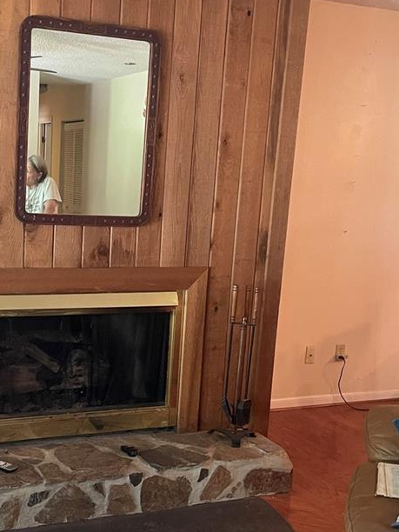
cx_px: 107
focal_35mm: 49
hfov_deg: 29.3
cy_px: 316
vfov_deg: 38.8
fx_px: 753
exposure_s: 1/30
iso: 500
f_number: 1.6
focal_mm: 5.1
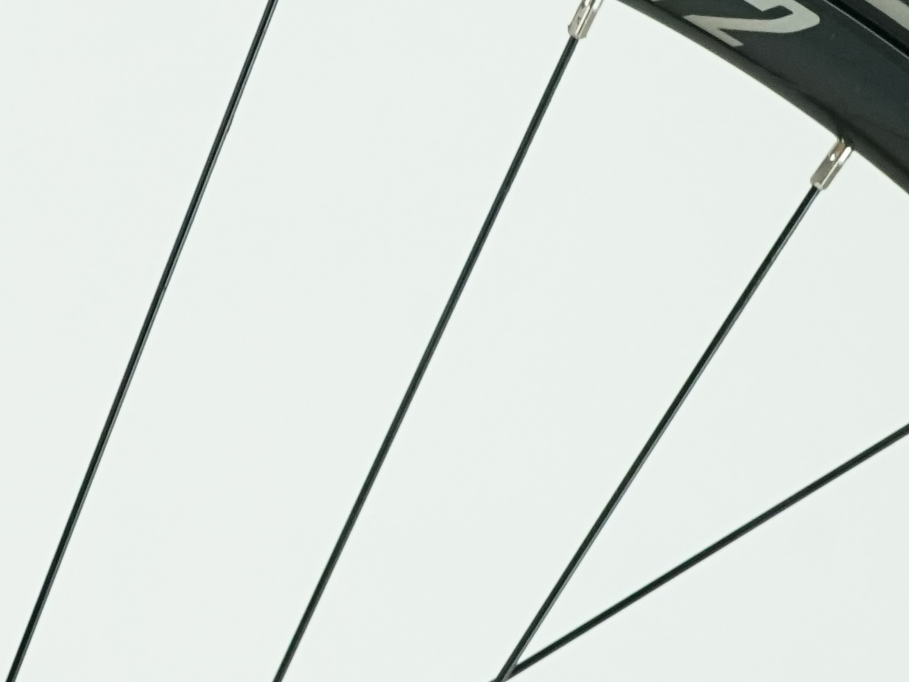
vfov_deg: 9.1
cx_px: -627
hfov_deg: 11.4
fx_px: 4280
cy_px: 213
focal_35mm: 163
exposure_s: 1/200
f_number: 7.1
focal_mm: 37
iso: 2500
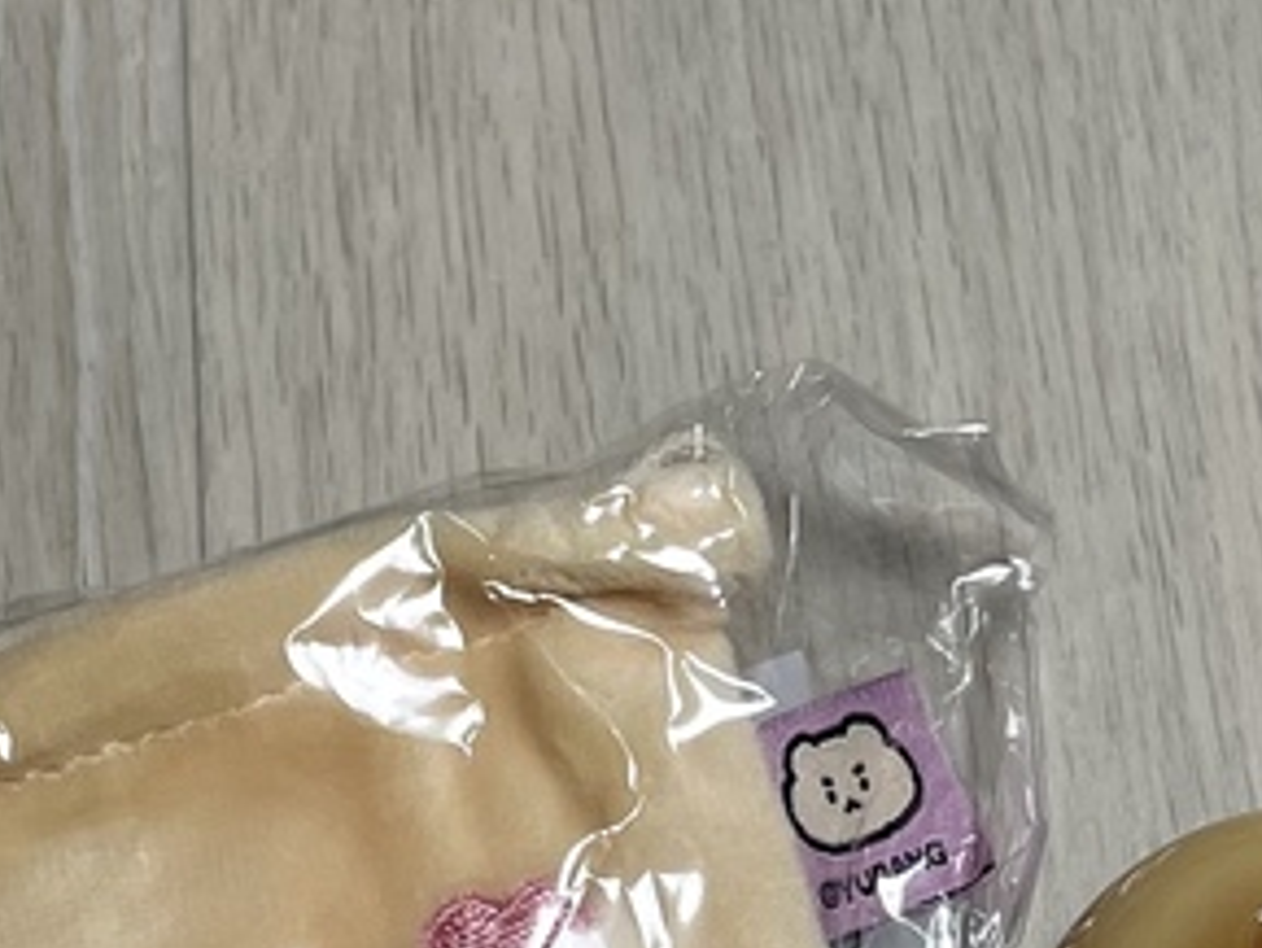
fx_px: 1970
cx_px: 664
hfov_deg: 35.5
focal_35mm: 54
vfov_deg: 25.5
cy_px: 979
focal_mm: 4.2
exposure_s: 1/120
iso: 80
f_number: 1.6
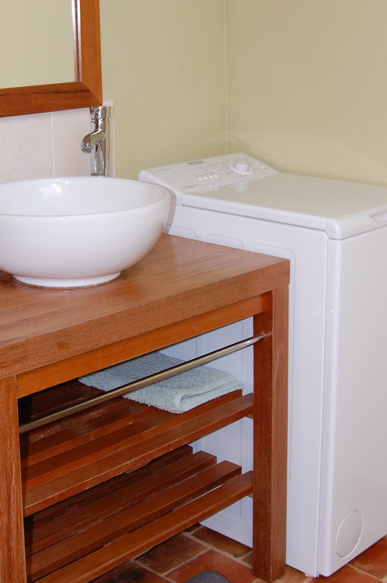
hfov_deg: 22.2
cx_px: 137
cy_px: 211
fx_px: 984
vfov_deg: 32.8
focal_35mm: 61
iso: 400
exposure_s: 1/60
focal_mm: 23
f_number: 5
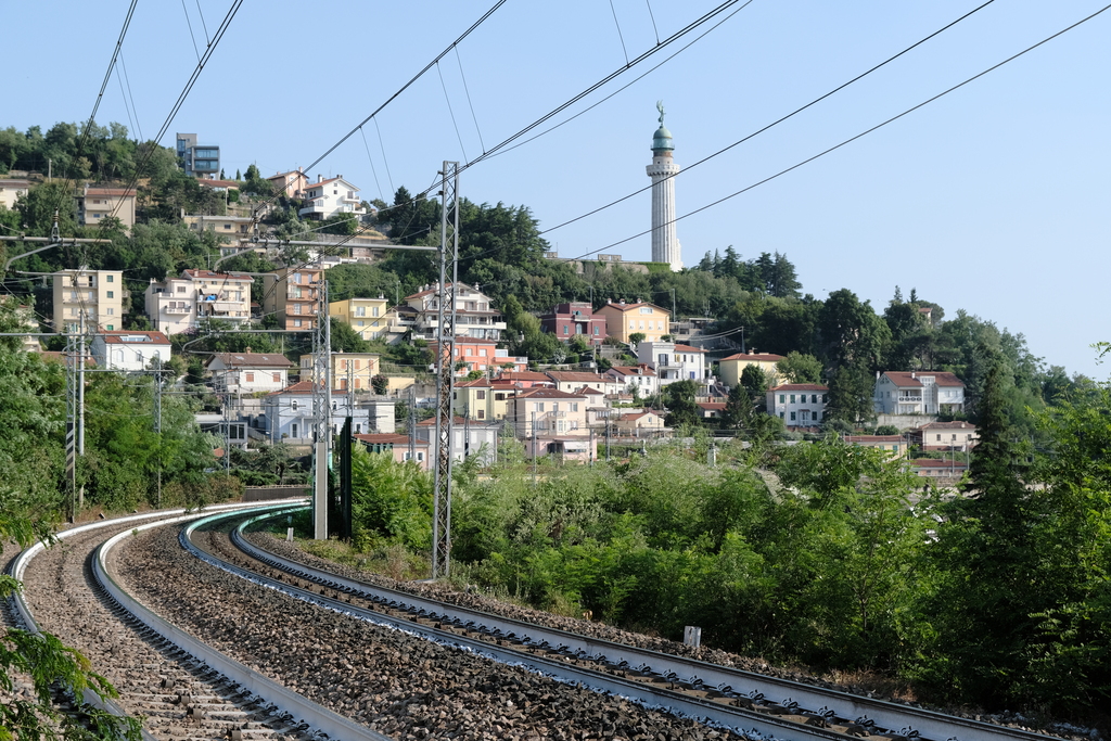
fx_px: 1883
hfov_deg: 32.9
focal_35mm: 61
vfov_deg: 22.3
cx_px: 556
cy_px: 370
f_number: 6.3
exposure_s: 1/640
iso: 320
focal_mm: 40.8
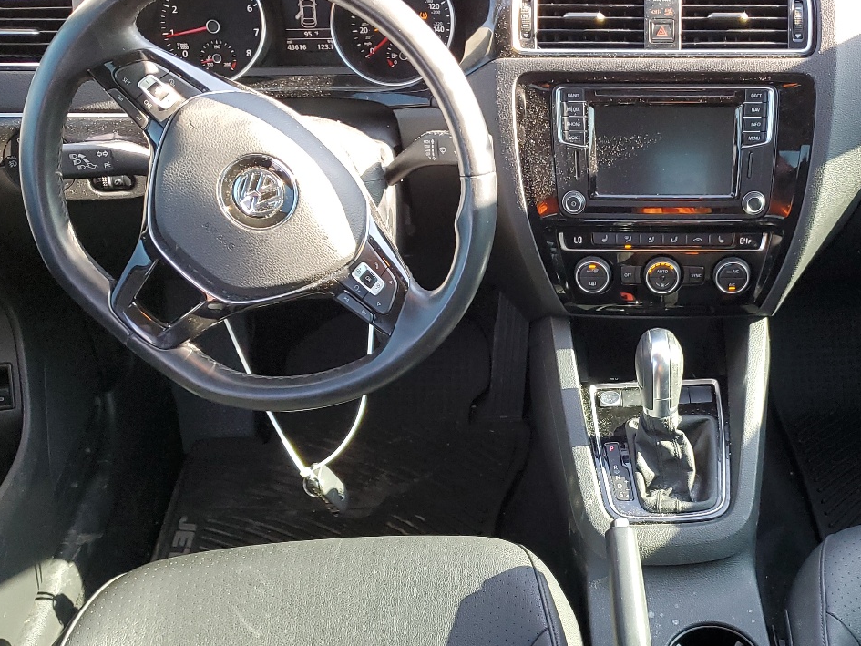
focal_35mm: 44
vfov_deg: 32.6
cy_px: 422
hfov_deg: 41.8
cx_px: 631
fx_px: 1095
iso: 86
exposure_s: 1/120
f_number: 1.5
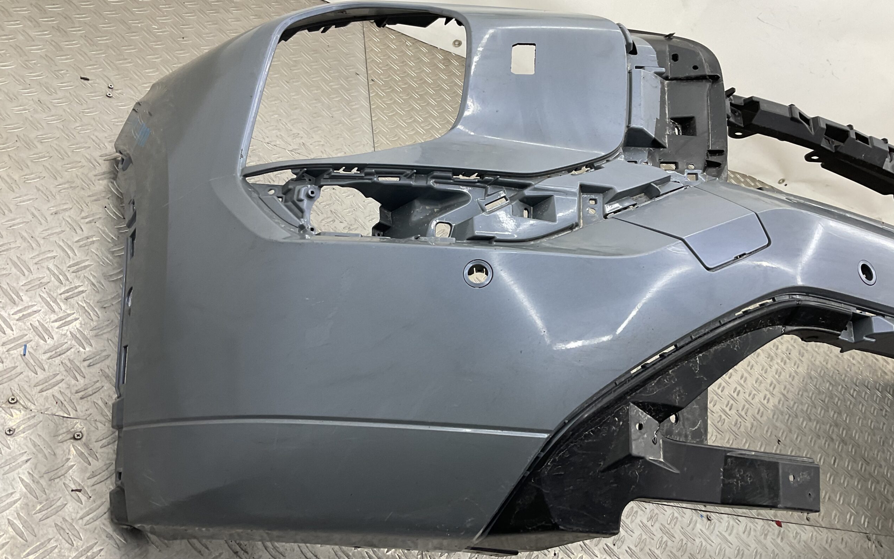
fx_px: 755
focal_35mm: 31
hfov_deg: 61.2
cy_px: 271
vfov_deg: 40.6
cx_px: 448
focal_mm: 3
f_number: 1.8
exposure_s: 1/120
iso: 50
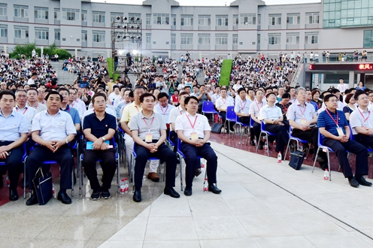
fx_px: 238
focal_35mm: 23
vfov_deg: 55.0
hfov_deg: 75.7
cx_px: 212
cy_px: 129
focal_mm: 19
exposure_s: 1/50
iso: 800
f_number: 14
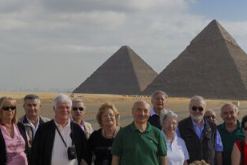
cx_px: 234
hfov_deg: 22.7
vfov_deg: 15.6
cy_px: 131
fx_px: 597
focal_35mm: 87
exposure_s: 1/250
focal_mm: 20
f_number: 14
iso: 250
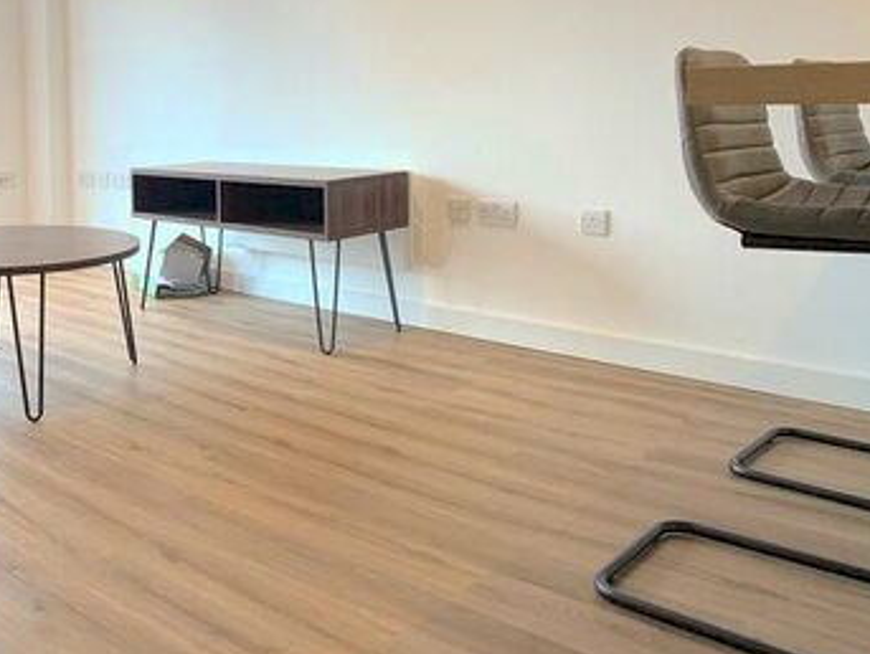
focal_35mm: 53
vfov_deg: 27.2
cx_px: 162
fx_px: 1333
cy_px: 171
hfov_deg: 34.9
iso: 80
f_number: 1.8
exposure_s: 1/100
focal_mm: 4.25
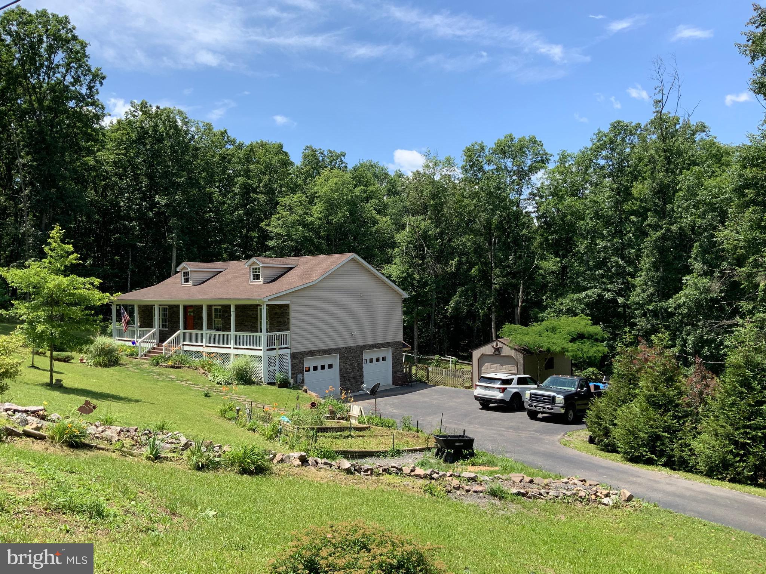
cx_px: 383
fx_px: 642
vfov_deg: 48.2
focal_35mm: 29
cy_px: 287
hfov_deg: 61.7
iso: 16
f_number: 1.8
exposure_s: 1/1342
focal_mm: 3
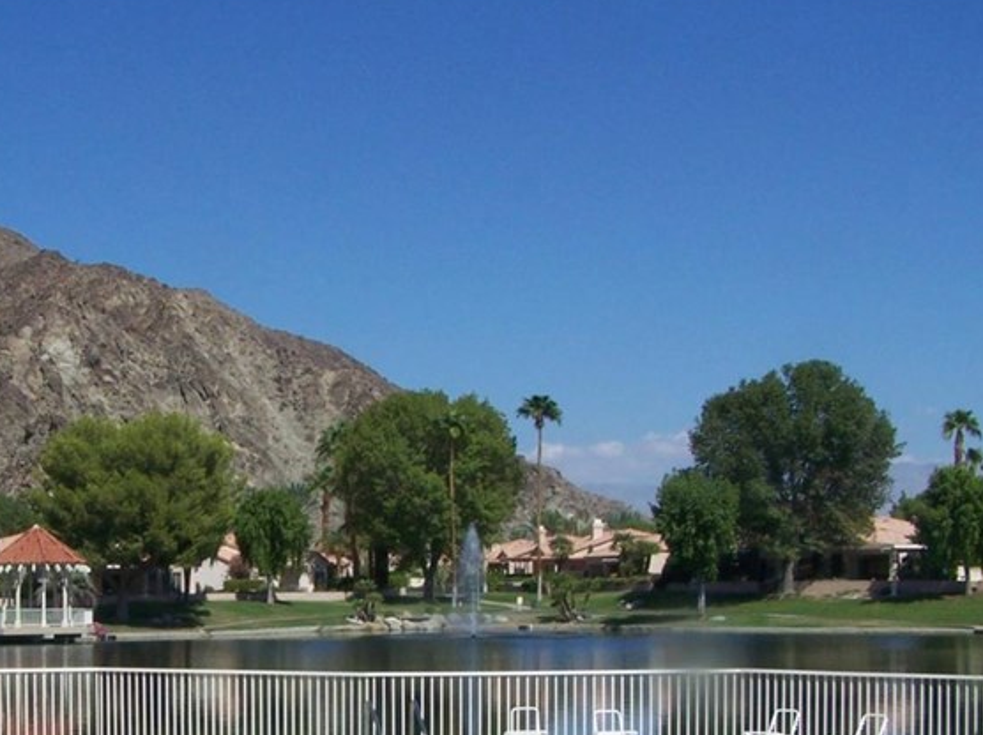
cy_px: 655
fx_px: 1986
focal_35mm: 70
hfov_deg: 27.5
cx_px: 258
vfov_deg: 20.6
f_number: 5.6
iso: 80
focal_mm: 6.3
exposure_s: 1/1250
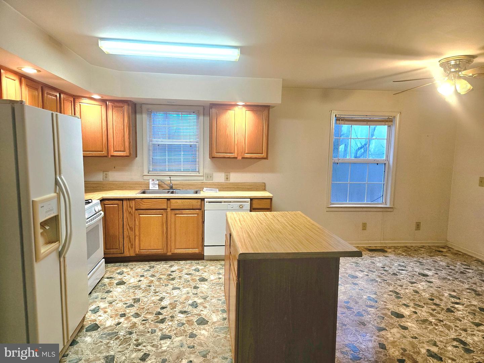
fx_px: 322
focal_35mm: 23
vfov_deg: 58.9
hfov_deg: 73.9
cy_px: 182
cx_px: 242
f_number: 1.8
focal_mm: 5.4
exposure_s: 1/120
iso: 250
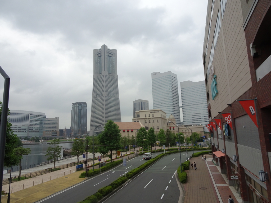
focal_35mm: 24
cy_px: 102
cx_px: 136
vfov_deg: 56.8
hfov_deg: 71.6
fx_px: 188
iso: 80
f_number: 3.5
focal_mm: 4.1
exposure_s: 1/320
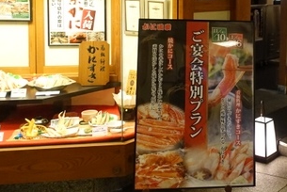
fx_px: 439
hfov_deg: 33.9
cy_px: 18
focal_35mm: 55
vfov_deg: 24.0
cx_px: 267
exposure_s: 1/160
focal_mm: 8.8
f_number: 1.8
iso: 1600
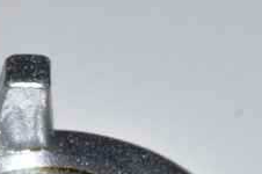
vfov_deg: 3.3
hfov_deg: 5.0
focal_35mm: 412
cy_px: 396
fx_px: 2998
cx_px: 65
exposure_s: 1/100
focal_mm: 55
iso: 160
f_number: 20
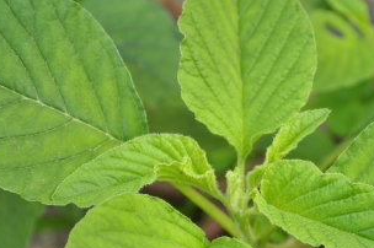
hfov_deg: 9.2
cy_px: 201
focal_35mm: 225
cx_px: 233
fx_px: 2335
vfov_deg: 6.1
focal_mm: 66
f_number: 5.3
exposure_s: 1/100
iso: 200
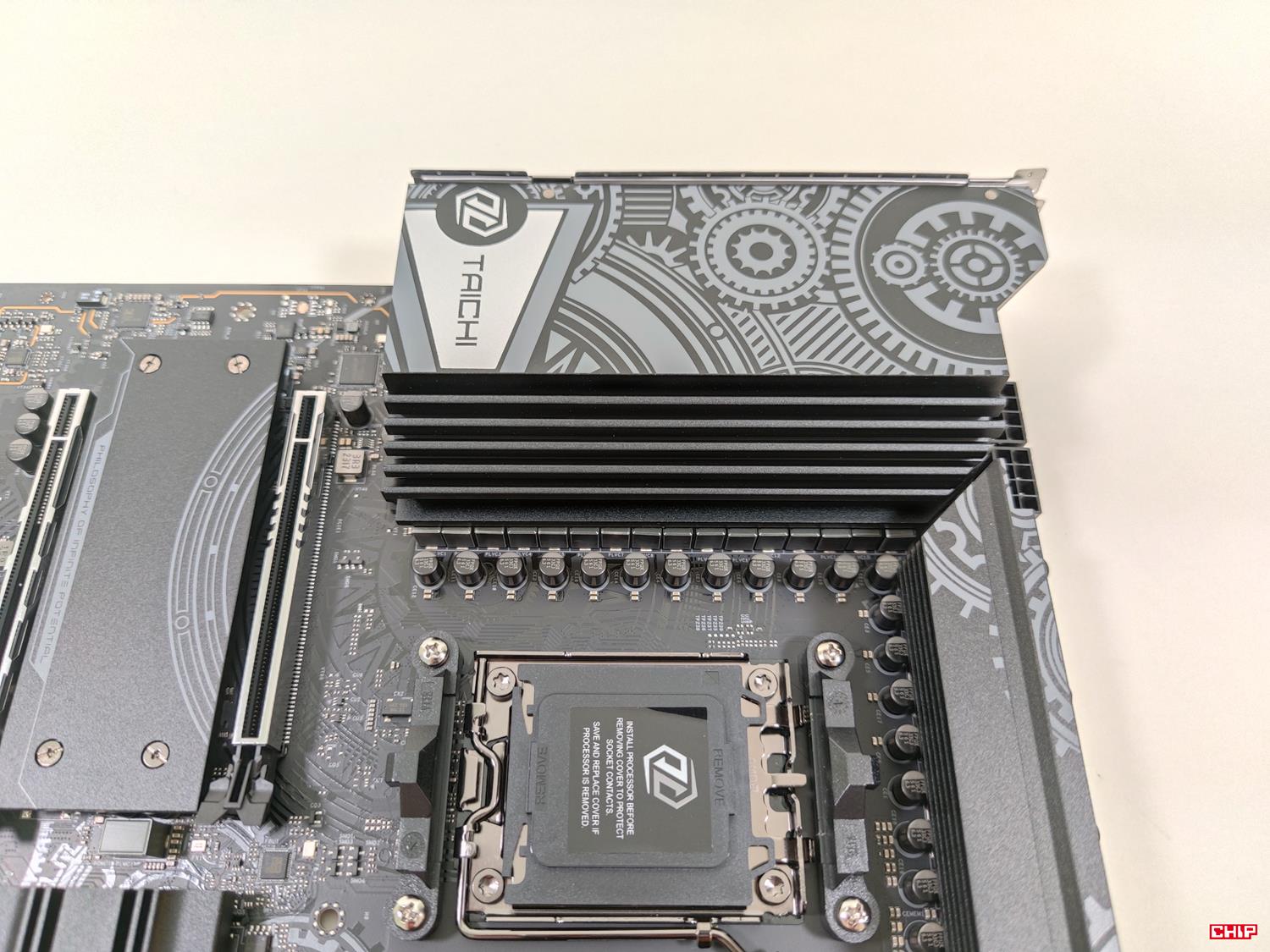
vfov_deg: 56.8
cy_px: 476
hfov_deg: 71.6
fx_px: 881
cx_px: 635
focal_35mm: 24
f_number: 1.85
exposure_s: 1/33
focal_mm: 6.78
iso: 407
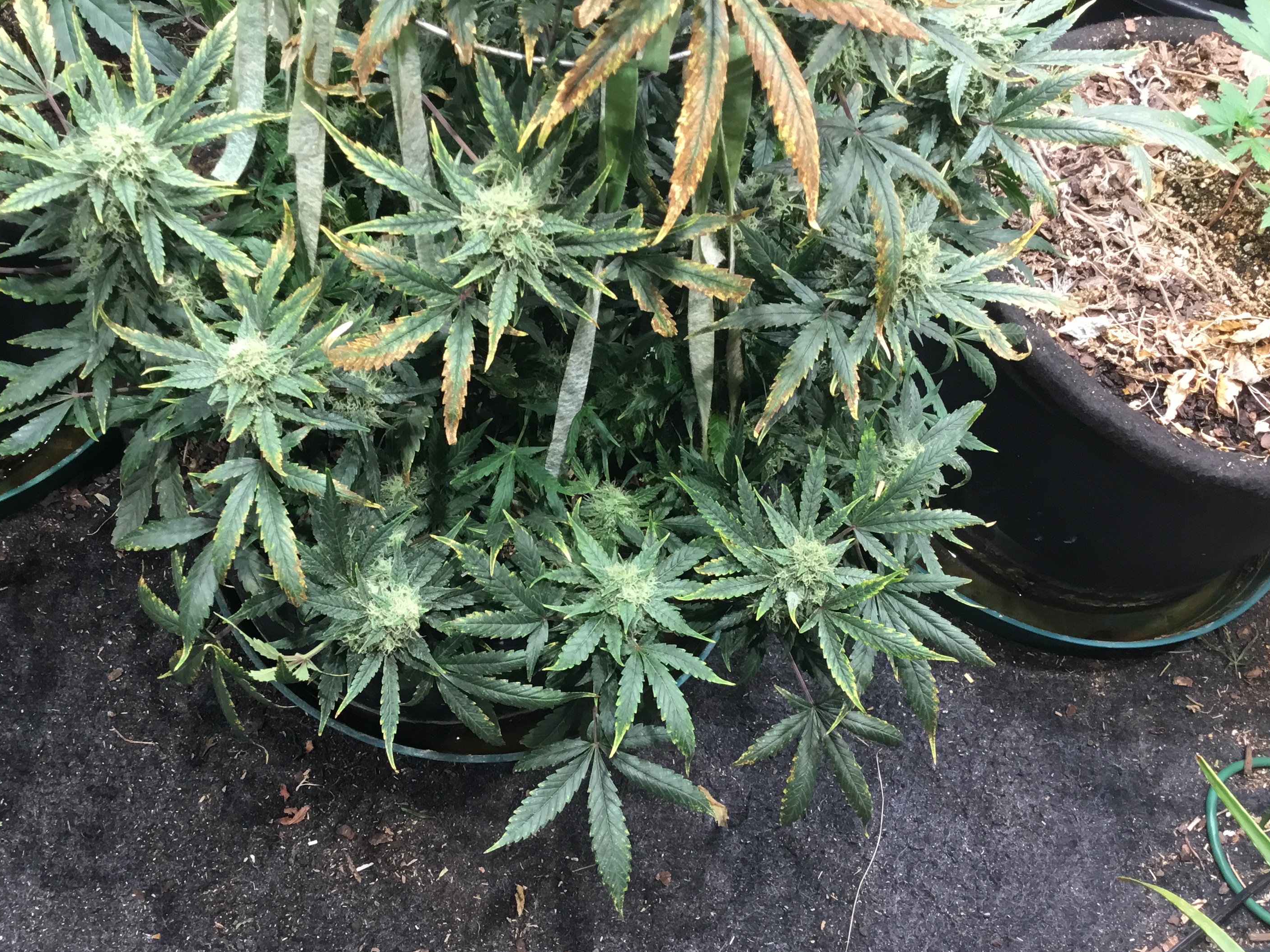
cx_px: 589
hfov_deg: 51.3
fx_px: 1321
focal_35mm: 36
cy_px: 550
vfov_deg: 39.6
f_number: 2.4
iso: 25
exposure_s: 1/40
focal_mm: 3.3
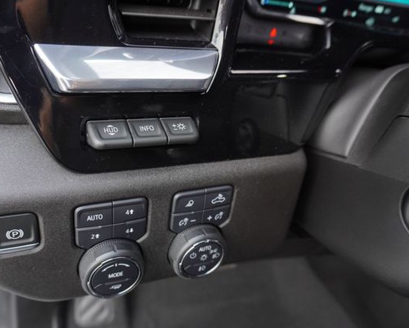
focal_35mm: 28
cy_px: 160
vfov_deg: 51.5
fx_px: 339
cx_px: 170
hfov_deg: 61.8
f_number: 4
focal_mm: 16
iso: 640
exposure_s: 1/320
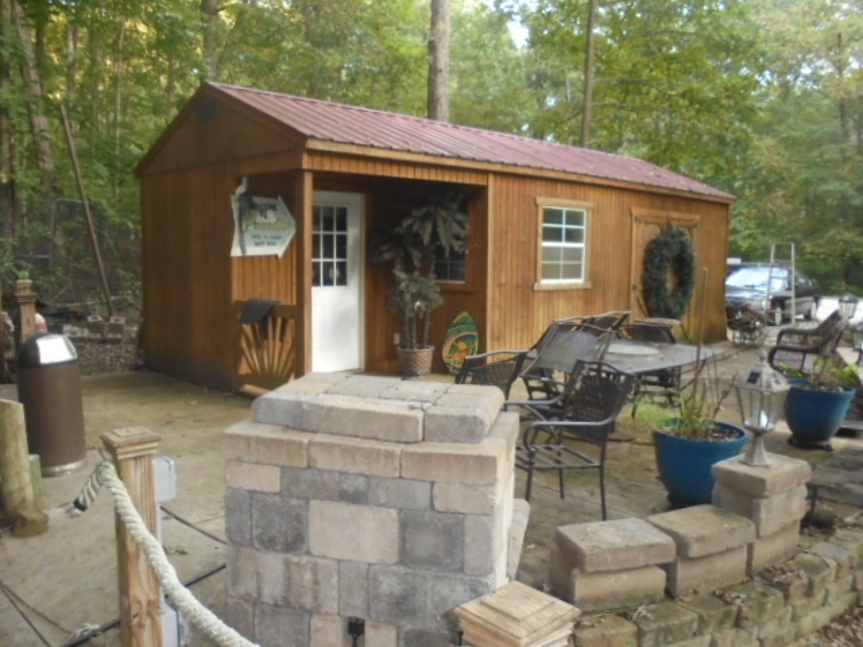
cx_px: 432
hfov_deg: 61.7
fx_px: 723
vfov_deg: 48.2
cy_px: 324
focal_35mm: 29
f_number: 3.7
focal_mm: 5.3
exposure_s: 1/40
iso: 400
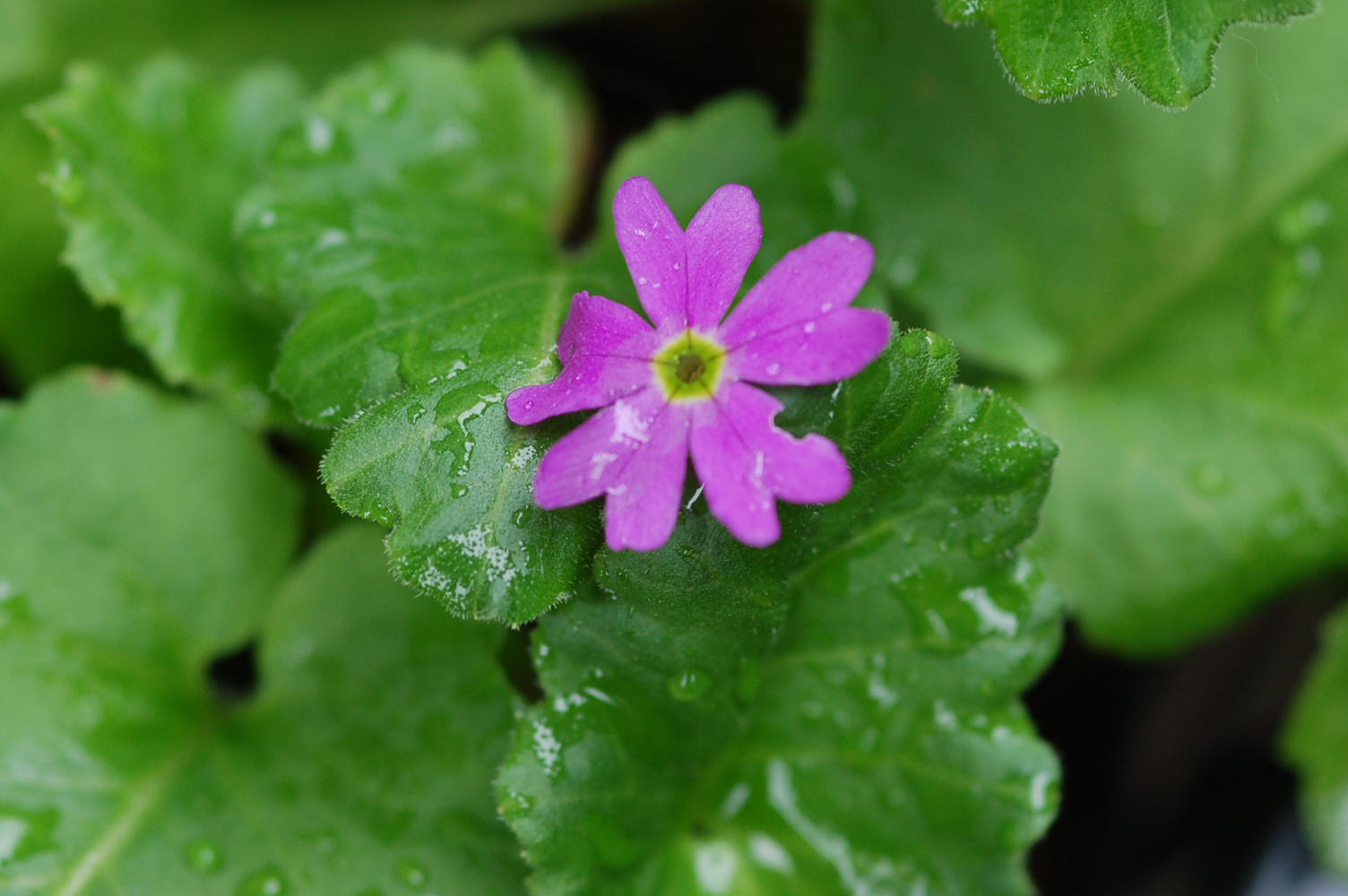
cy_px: 448
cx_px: 674
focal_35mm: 158
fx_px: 5892
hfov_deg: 13.1
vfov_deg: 8.7
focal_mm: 105
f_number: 5.6
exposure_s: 1/125
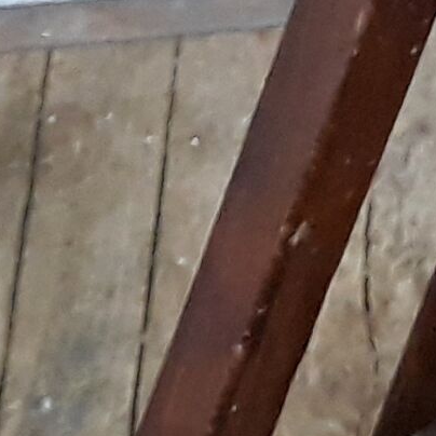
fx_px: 3477
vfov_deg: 7.1
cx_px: 1358
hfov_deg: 6.5
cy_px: -231
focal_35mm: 244
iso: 200
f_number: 1.7
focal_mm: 3.71
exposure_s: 1/50
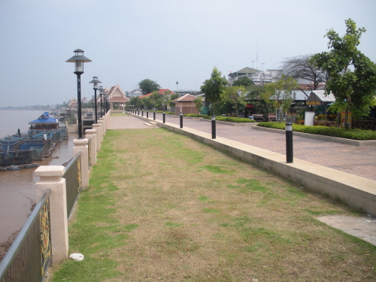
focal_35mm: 36
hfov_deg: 51.4
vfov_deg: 39.7
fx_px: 391
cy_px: 141
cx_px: 188
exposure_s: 1/750
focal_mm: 6.3
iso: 64
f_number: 3.5
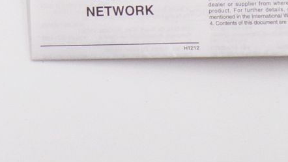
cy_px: -166
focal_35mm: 109
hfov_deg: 19.0
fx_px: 833
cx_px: -17
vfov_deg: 10.2
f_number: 4.4
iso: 80
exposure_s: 1/75
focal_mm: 4.3
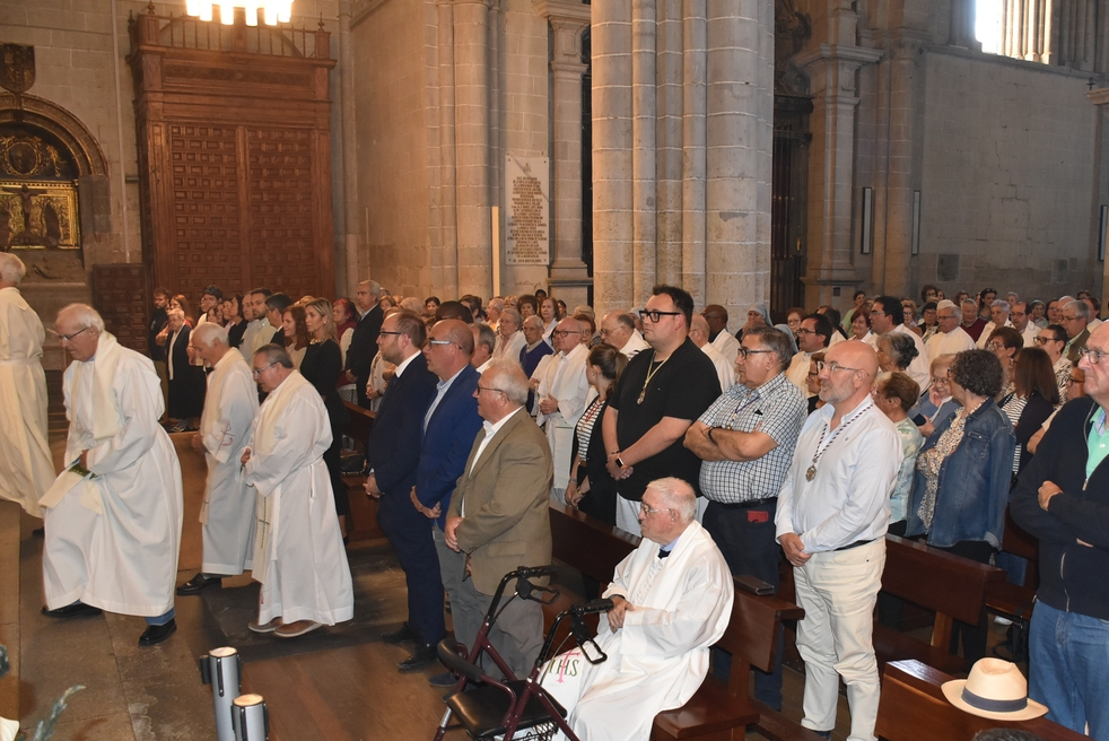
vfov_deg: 39.8
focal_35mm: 33
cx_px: 646
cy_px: 451
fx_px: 1017
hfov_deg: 56.9
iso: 1400
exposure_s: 1/60
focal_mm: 18
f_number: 3.5
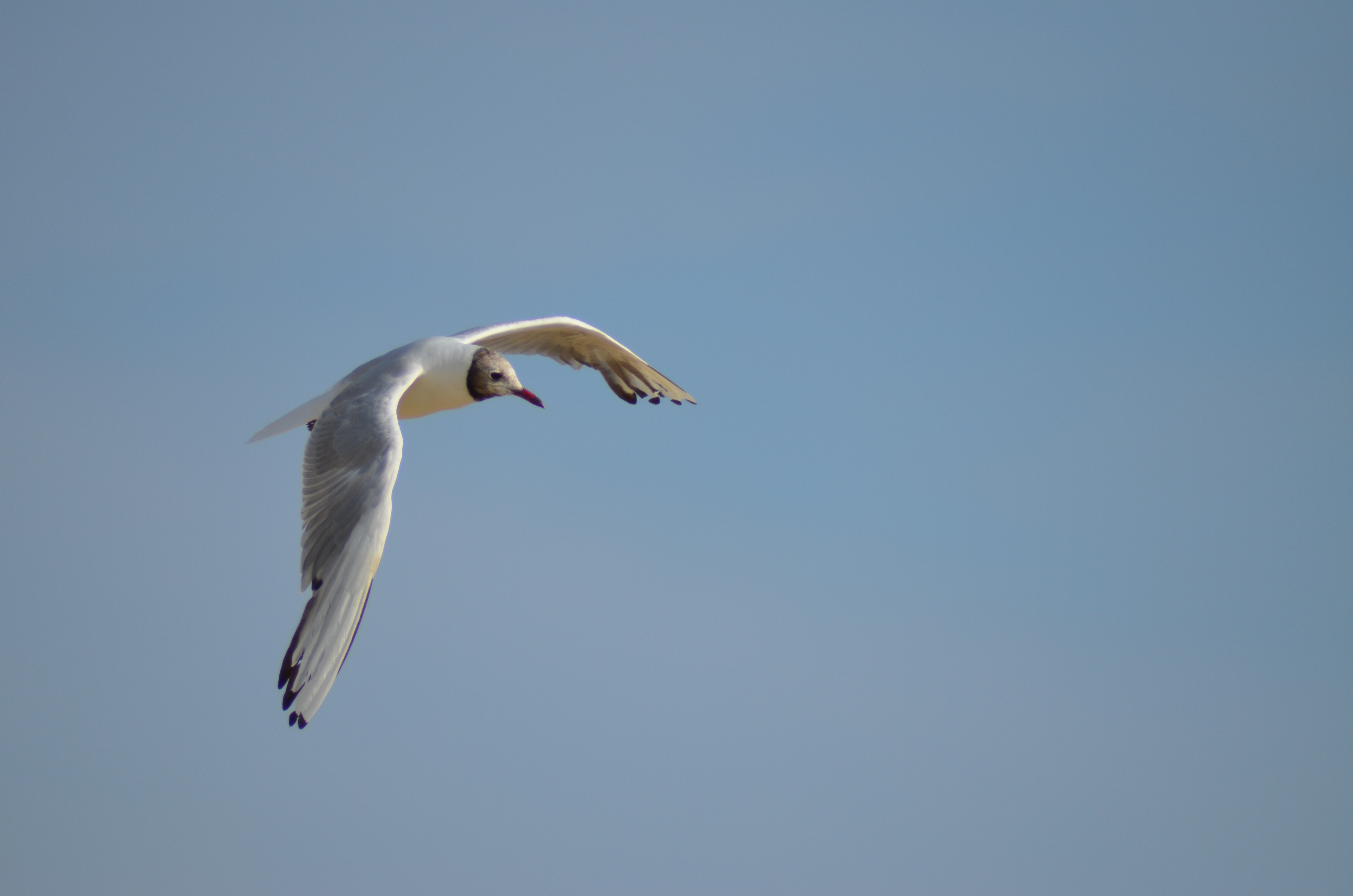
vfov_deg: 3.0
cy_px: 448
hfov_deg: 4.6
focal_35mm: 450
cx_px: 676
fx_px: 16877
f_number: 5.6
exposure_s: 1/2000
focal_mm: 300
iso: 220
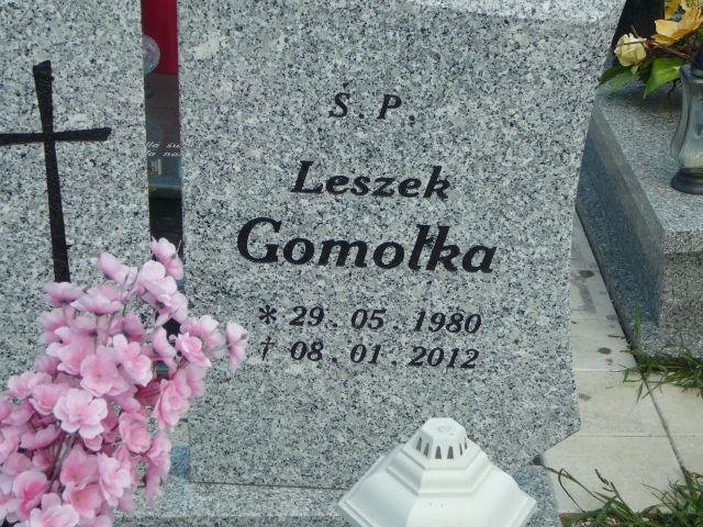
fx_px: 1320
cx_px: 352
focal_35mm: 65
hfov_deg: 29.8
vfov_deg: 22.6
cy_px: 264
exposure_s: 1/400
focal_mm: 9.7
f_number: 3.6
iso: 80
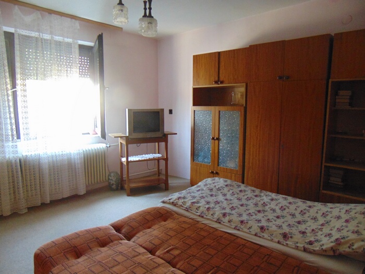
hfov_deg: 69.4
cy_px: 137
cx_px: 182
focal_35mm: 25
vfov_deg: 54.9
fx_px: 264
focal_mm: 4.5
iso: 400
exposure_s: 1/20
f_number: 3
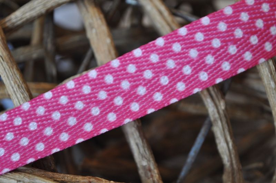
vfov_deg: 16.5
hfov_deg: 24.7
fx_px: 632
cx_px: 138
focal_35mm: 82
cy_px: 92
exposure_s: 1/60
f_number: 5.6
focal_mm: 55
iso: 640
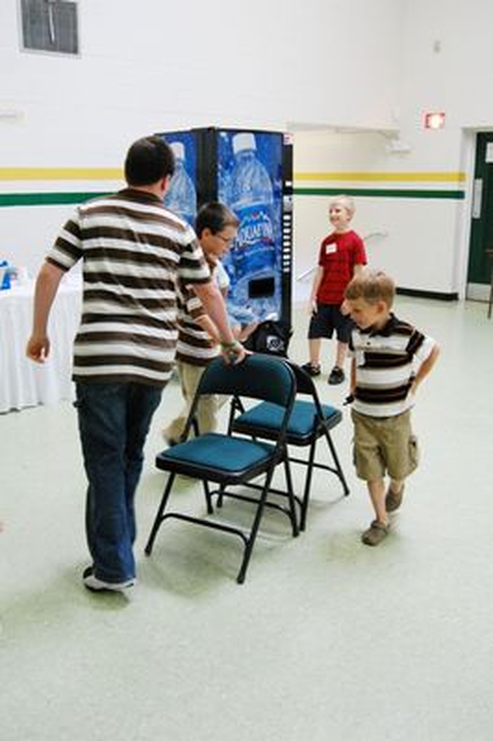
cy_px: 370
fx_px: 741
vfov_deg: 53.2
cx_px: 246
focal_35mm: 36
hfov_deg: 36.8
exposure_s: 1/80
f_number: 5
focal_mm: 24
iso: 1600
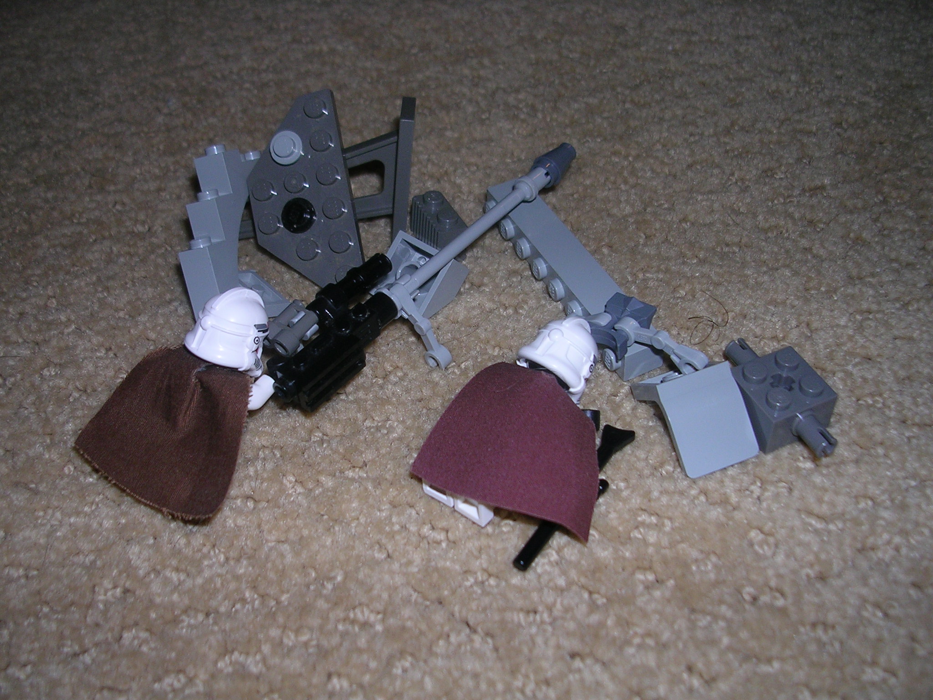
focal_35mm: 38
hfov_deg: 49.0
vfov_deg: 37.7
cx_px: 466
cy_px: 350
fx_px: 1024
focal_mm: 5.8
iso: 50
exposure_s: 1/60.1
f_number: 2.8
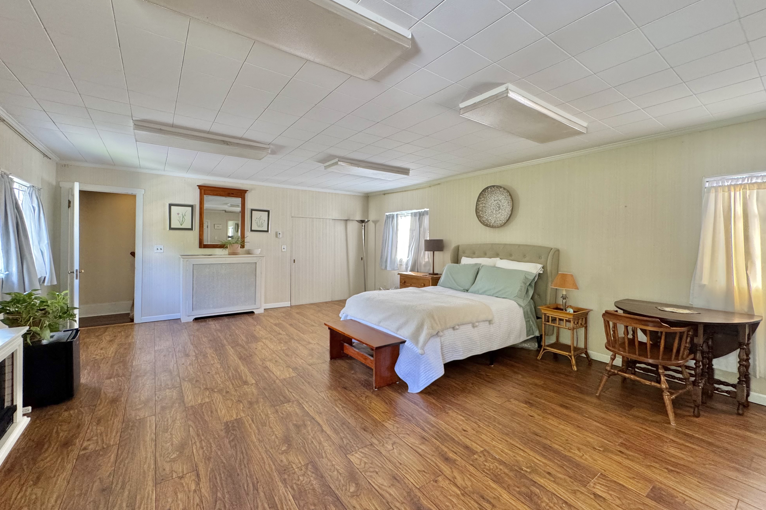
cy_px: 242
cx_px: 379
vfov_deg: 77.3
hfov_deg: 100.4
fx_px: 319
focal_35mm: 15
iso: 250
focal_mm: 2.22
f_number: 2.2
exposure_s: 1/99
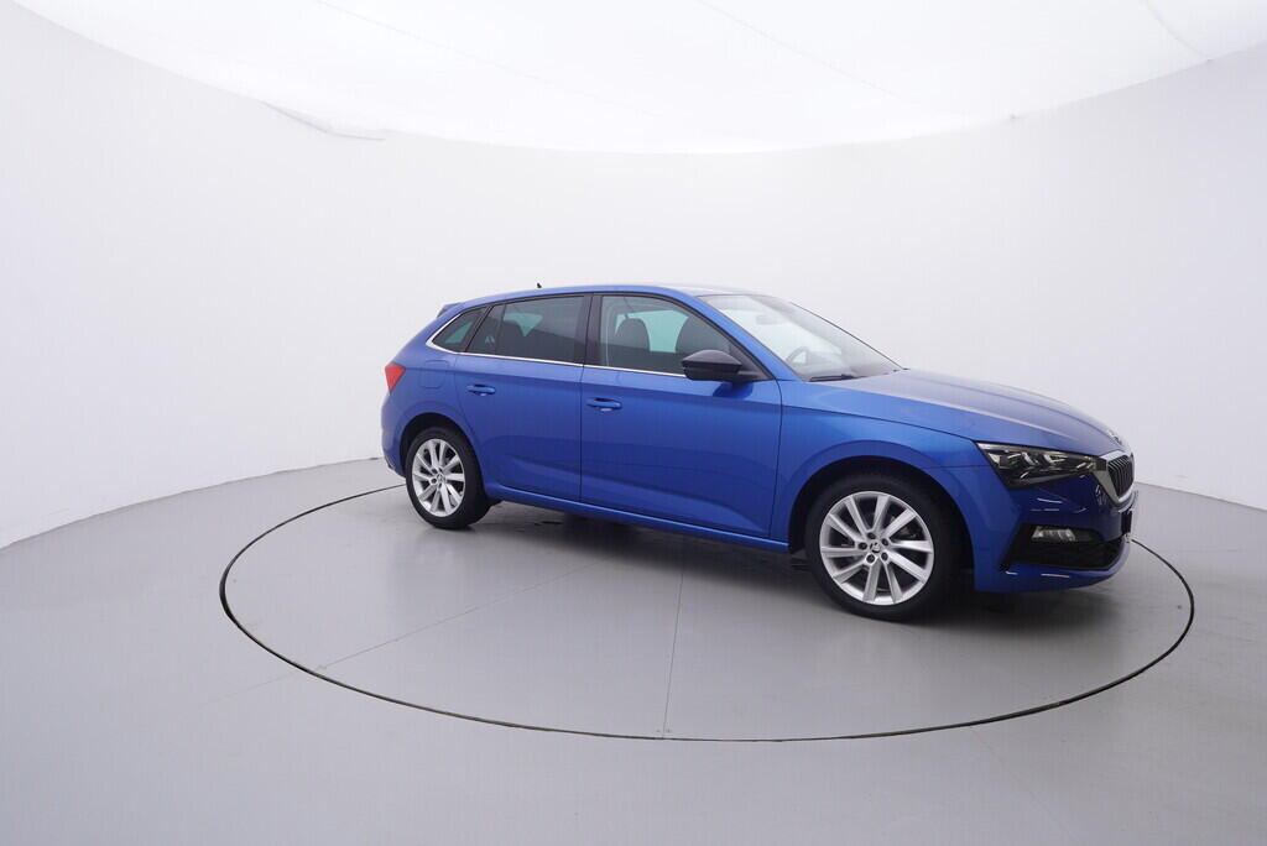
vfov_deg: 56.2
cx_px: 634
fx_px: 792
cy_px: 423
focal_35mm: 22
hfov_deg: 77.3
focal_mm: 15
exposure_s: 1/80
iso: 200
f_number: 5
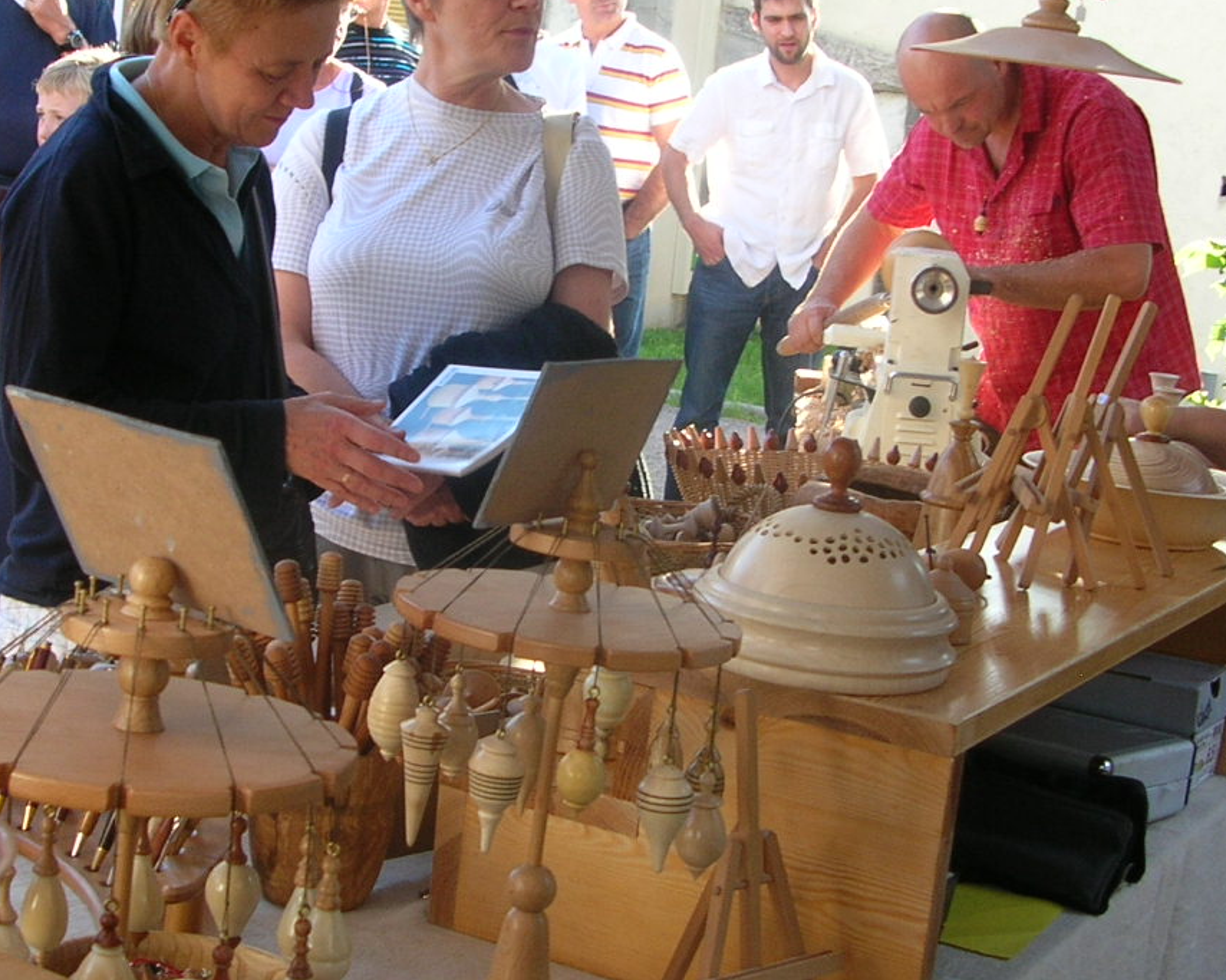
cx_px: 570
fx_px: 2322
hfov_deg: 29.6
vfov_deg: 23.8
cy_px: 465
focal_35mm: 64
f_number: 2.8
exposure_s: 1/88.7
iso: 50
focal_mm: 5.8
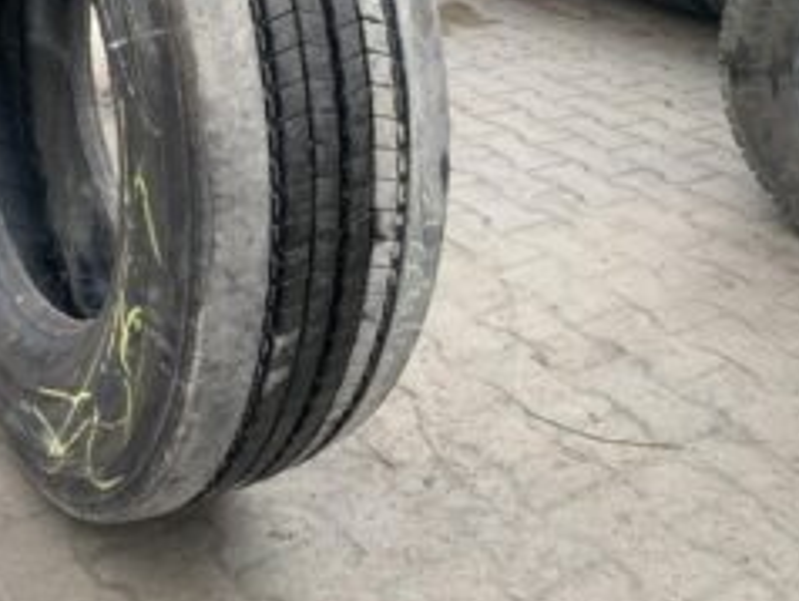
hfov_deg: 39.4
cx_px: 205
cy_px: 123
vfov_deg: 30.2
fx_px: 1086
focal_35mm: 47
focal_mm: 4.25
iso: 40
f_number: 1.8
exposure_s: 1/122
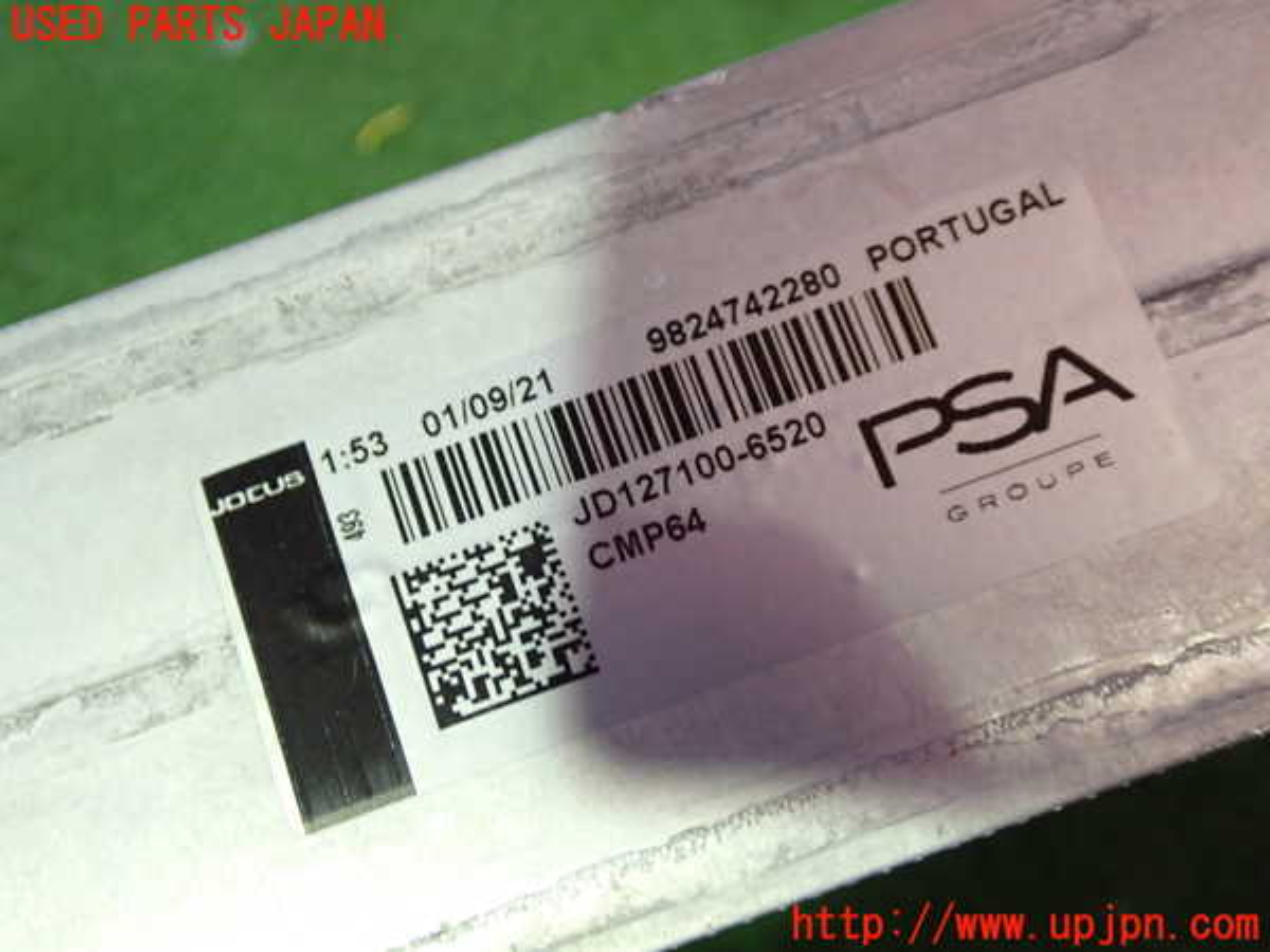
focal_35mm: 41
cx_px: 635
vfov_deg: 35.1
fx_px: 1504
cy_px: 476
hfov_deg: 45.8
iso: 800
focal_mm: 7.31
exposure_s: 1/40
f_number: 2.8
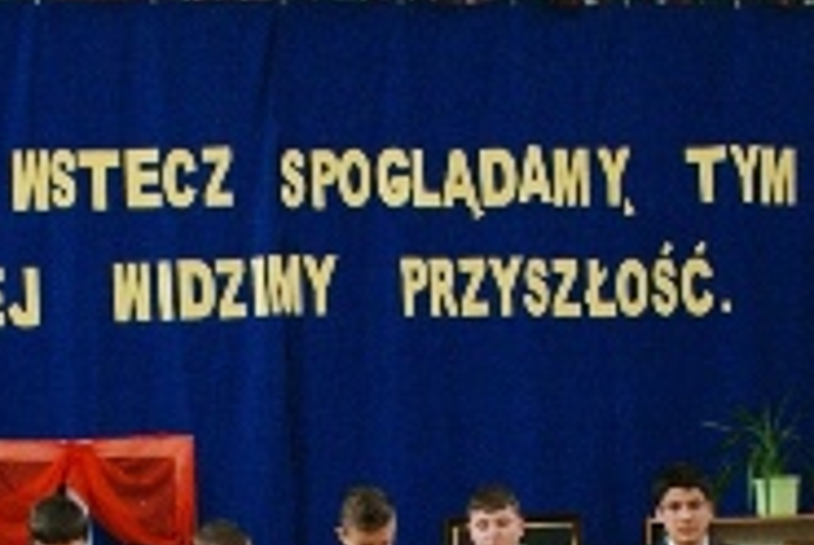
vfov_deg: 11.8
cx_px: 352
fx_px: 2582
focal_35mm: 114
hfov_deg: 17.9
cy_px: 666
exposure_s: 1/60
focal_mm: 22
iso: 400
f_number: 5.6
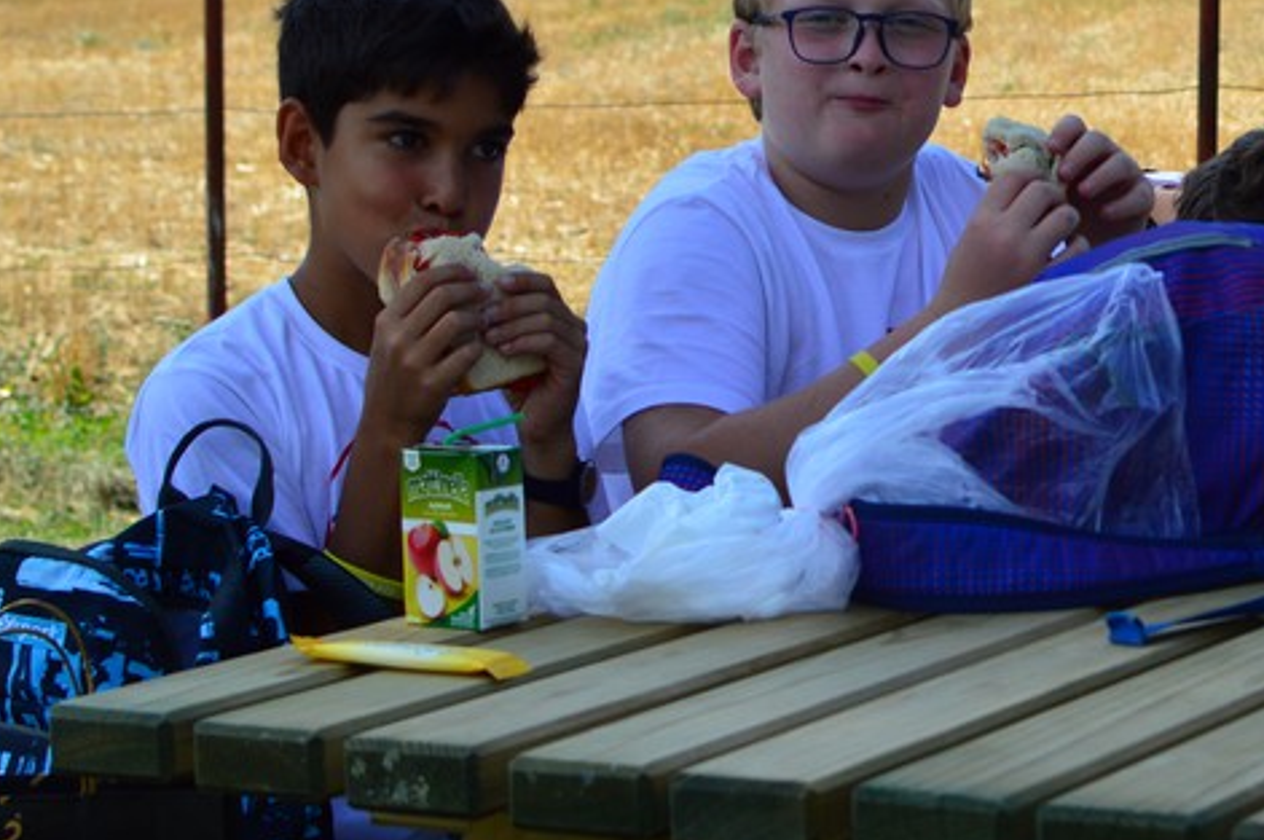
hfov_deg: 17.5
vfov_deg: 11.9
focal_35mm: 114
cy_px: 173
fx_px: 4001
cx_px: 1267
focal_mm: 35
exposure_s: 1/800
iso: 100
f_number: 4
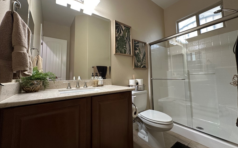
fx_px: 97
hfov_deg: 101.5
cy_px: 69
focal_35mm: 15
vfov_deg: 74.7
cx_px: 119
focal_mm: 2.22
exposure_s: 1/60
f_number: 2.2
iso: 200
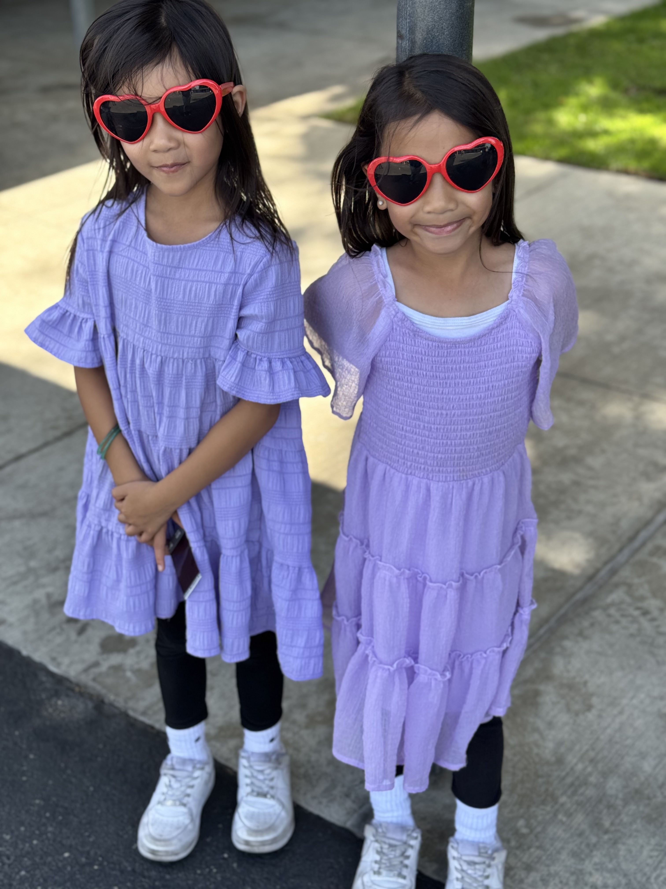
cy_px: 444
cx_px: 333
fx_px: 1231
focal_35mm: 48
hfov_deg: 30.3
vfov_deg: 39.7
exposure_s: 1/510
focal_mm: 6.76
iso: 64
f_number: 1.78
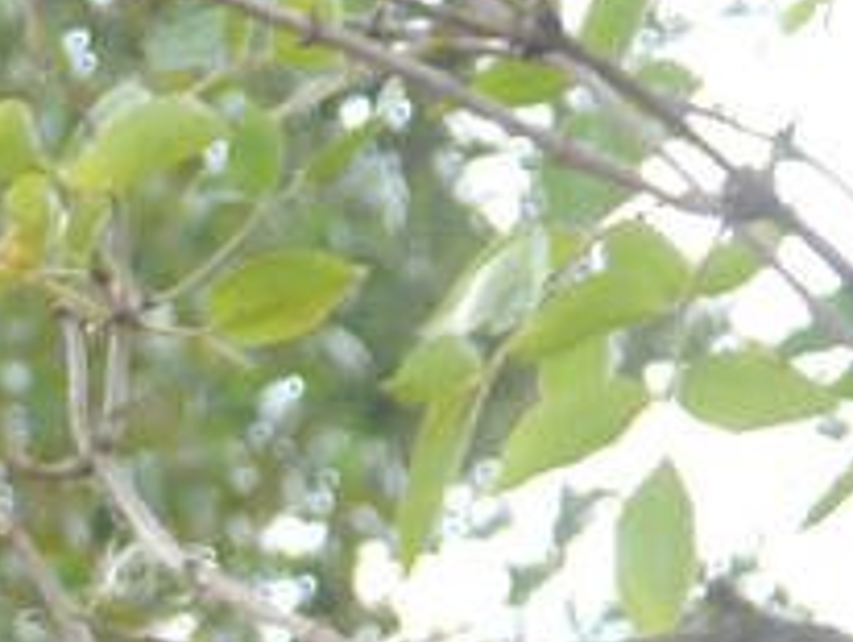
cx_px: -2275
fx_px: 16061
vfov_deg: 2.3
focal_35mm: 651
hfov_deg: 3.0
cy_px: 2027
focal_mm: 42
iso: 500
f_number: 5.6
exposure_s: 1/80
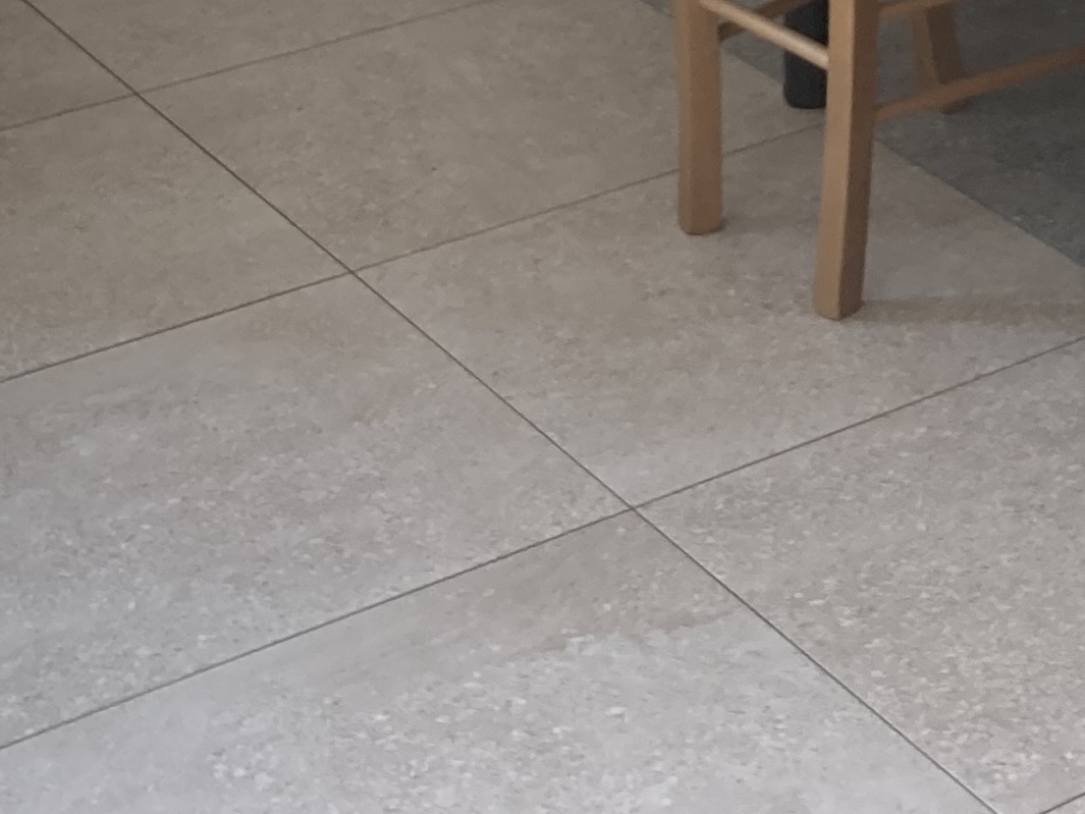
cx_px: 1263
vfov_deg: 12.7
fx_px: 3323
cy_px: -633
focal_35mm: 106
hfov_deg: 17.7
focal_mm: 3.99
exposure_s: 1/121
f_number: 1.8
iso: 50
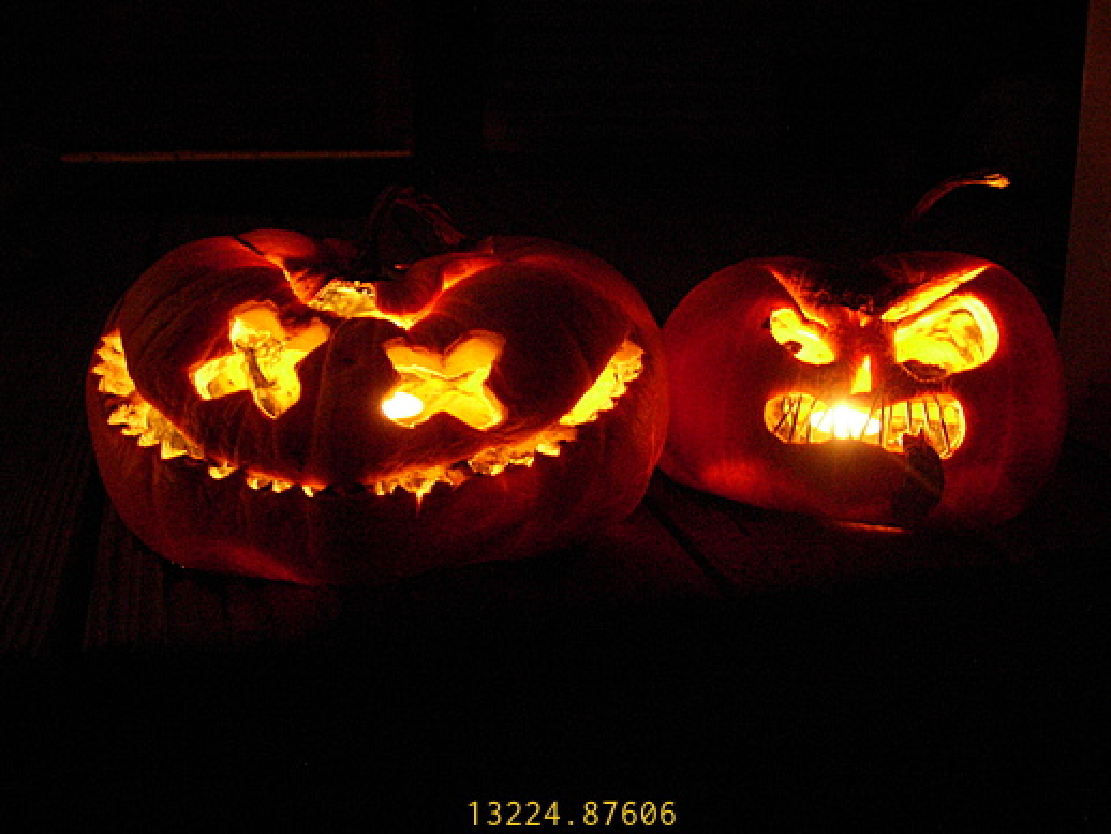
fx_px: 1220
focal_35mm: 38
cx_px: 556
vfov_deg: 37.7
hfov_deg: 49.0
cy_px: 417
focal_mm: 7.8
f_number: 2.8
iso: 400
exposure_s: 1/2.6
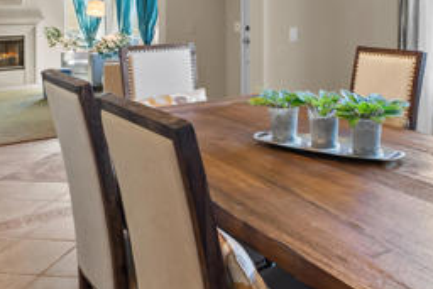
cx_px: 318
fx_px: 481
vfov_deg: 31.2
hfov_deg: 46.9
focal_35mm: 40
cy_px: 8
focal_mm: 16
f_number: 9
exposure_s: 1/1.25
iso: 250
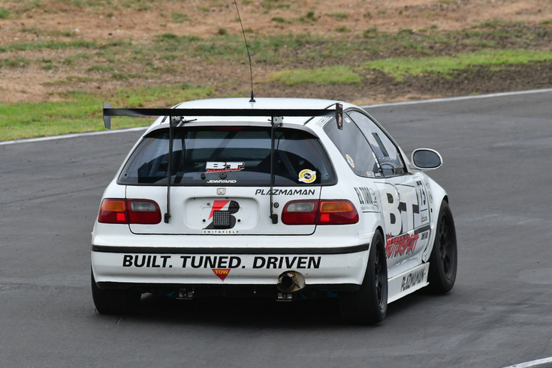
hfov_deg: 2.5
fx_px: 12519
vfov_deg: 1.7
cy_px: 179
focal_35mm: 816
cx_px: 268
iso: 1600
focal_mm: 500
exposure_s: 1/640
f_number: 10
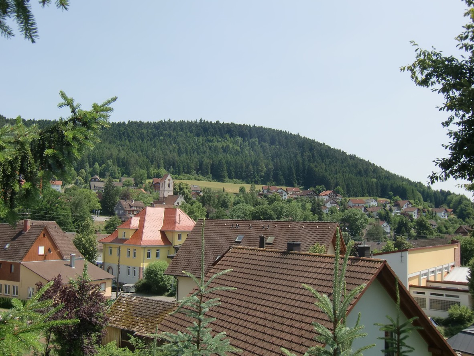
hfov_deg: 51.3
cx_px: 225
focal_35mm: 36
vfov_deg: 39.7
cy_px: 178
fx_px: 493
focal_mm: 6.1
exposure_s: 1/640
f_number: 3.6
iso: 64
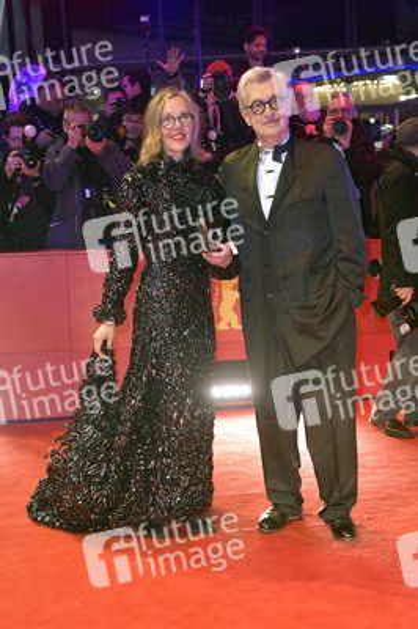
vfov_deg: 41.1
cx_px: 209
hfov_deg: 28.0
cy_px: 314
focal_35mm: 48
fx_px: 837
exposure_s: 1/200
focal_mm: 48
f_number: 5.6
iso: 1600
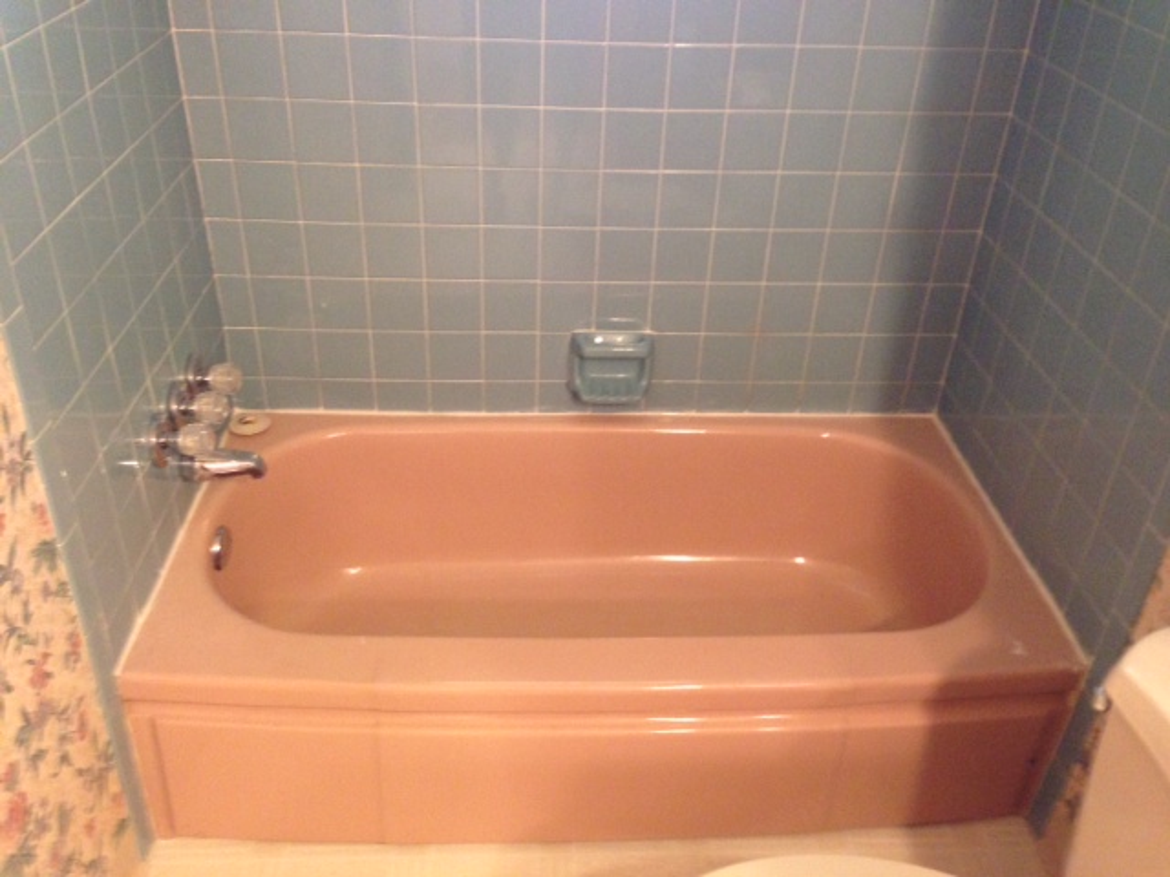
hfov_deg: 55.4
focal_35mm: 33
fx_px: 1115
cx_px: 585
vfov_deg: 42.9
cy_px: 438
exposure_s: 1/20
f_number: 2.4
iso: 320
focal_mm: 4.13
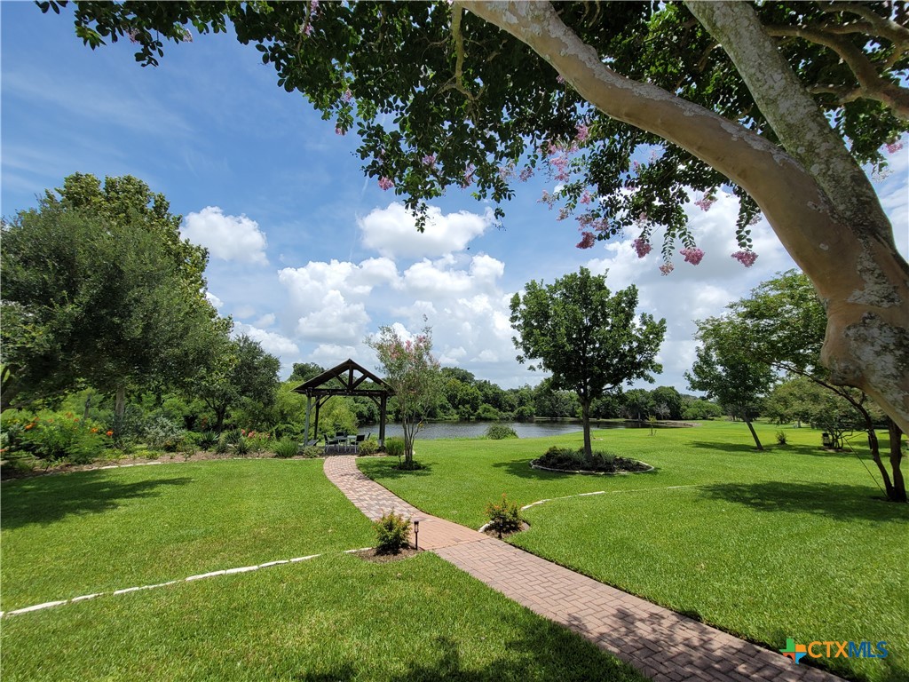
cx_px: 454
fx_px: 341
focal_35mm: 13
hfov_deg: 106.2
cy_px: 341
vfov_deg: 89.9
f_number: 2.2
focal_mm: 2.2
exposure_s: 1/2265
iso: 64
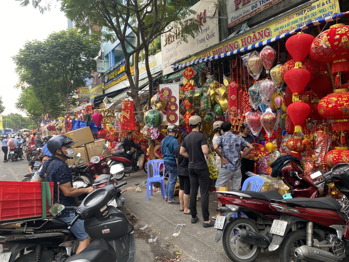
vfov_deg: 53.1
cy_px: 131
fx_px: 262
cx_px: 174
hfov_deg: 67.3
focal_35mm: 26
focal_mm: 4.25
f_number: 1.8
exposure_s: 1/121
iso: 80
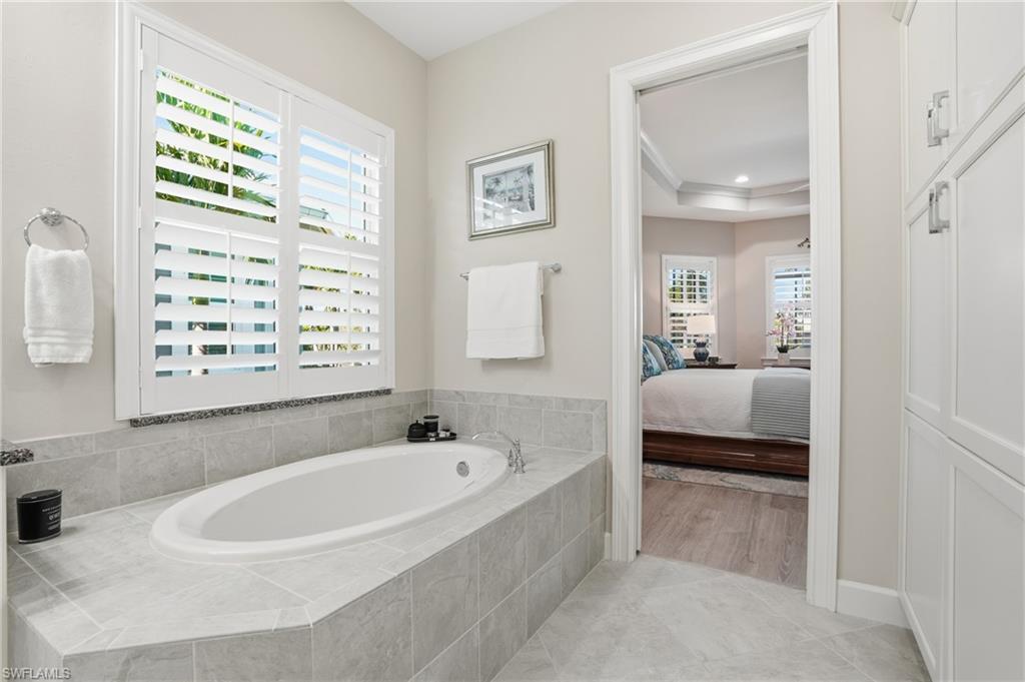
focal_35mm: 16
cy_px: 341
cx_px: 512
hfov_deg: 96.8
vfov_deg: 73.7
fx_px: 455
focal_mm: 16
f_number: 9
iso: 200
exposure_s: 1/50
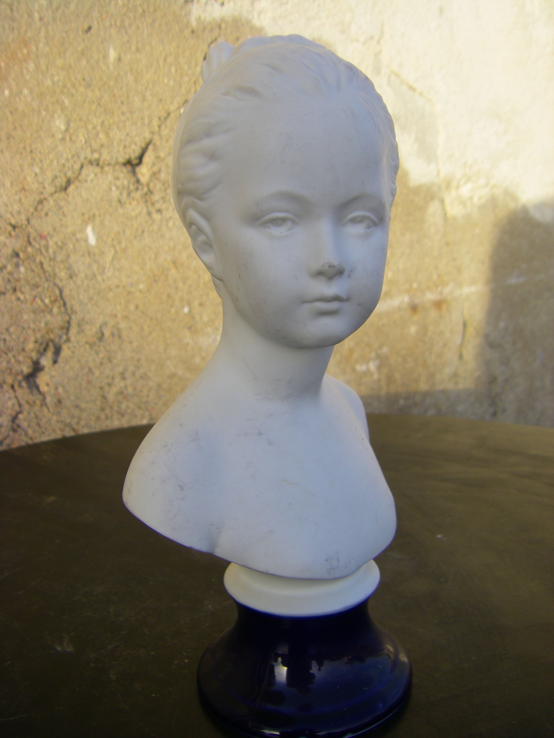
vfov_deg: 49.0
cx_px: 277
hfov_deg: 37.7
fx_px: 811
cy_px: 369
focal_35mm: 38
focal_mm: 6.3
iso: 64
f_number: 3.5
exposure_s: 1/200
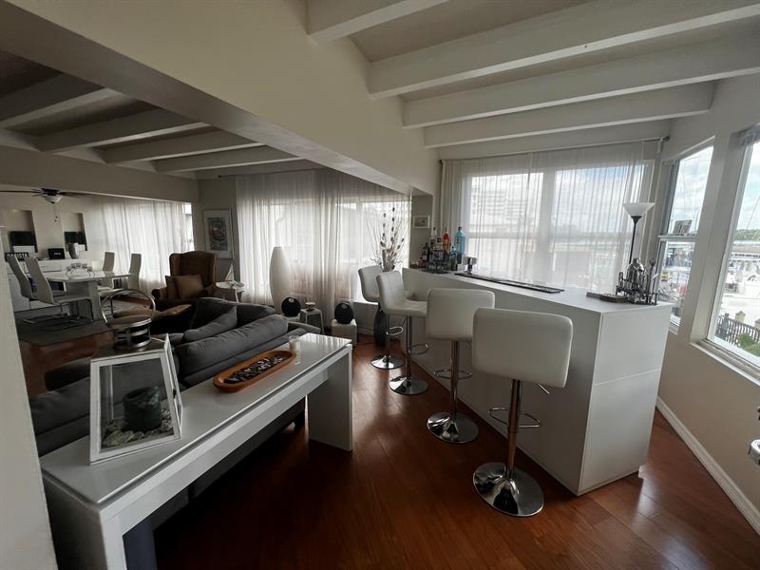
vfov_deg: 89.9
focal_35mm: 13
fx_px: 285
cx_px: 380
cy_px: 285
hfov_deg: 106.2
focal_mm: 1.57
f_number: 1.8
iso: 32
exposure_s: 1/179
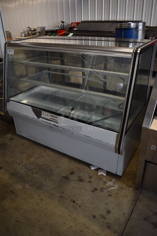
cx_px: 78
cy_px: 118
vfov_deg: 67.3
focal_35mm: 27
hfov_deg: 48.0
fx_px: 176
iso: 800
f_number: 3.5
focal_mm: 18
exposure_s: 1/125
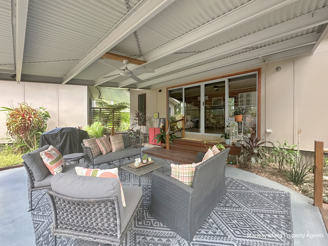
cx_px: 164
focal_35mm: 14
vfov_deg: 85.7
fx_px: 133
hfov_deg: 102.1
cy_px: 123
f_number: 2.2
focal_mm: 2.22
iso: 160
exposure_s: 1/99
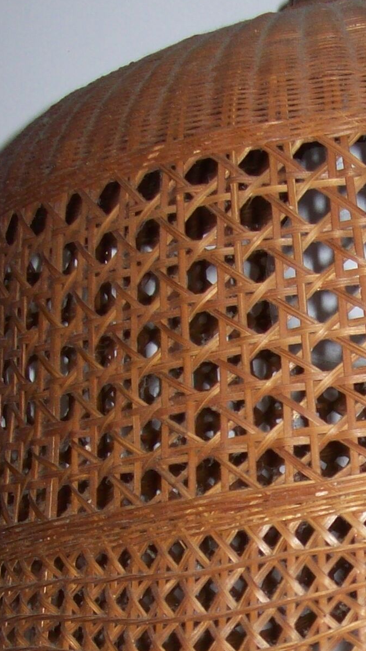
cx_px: 416
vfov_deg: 22.2
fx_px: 1622
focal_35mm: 94
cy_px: 573
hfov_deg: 12.6
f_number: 2.7
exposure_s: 1/64
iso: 80
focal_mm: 6
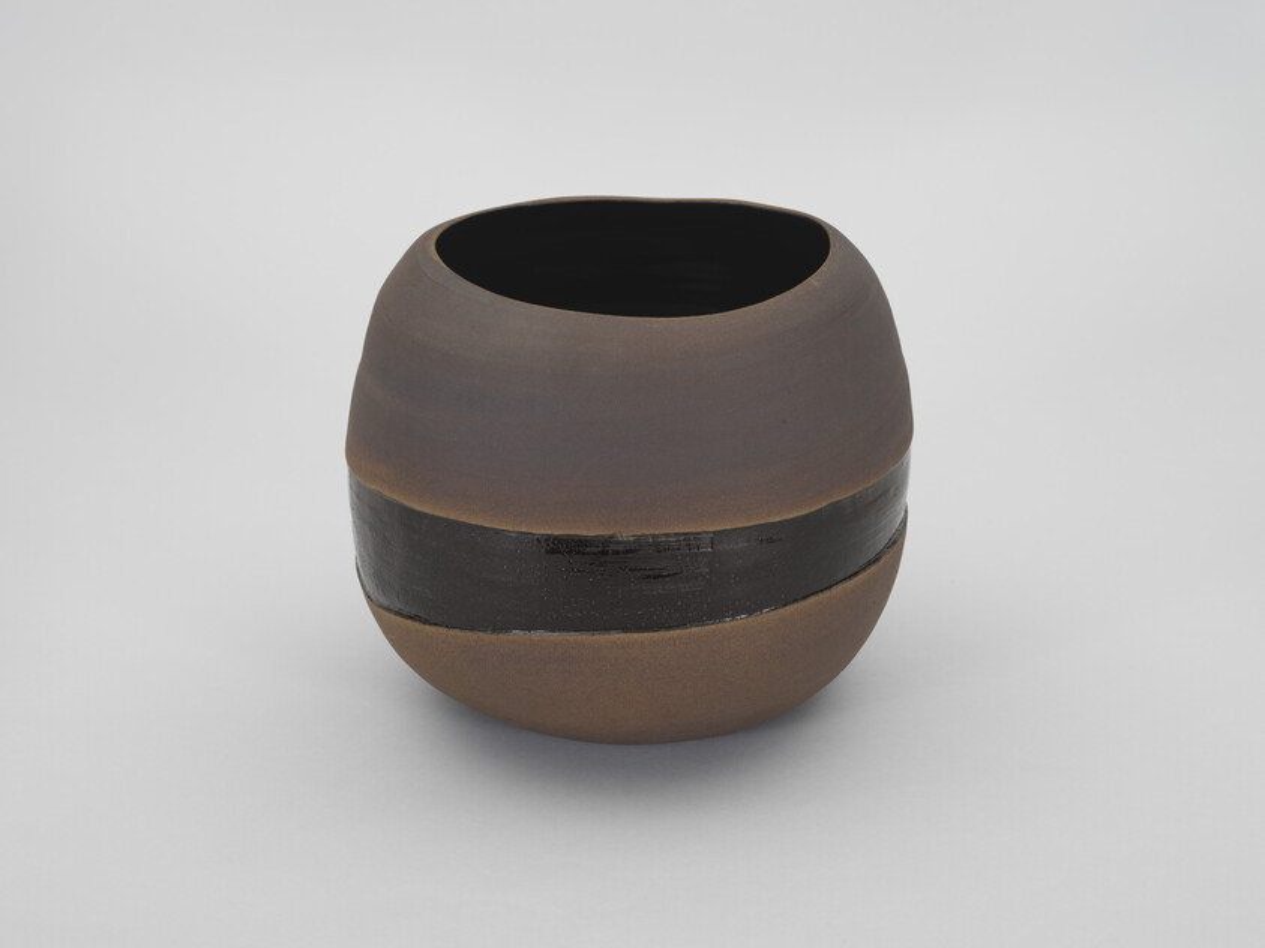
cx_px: 632
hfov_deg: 37.5
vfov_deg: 28.6
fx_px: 1863
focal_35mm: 51
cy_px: 474
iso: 64
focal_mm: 80
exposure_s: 1/125
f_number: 16
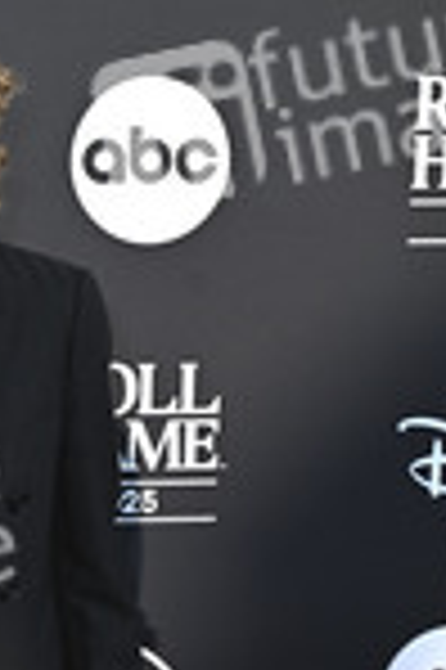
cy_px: 782
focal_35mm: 94
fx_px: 1751
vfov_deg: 20.4
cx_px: -86
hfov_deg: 14.1
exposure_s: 1/320
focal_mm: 35
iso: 250
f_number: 7.1
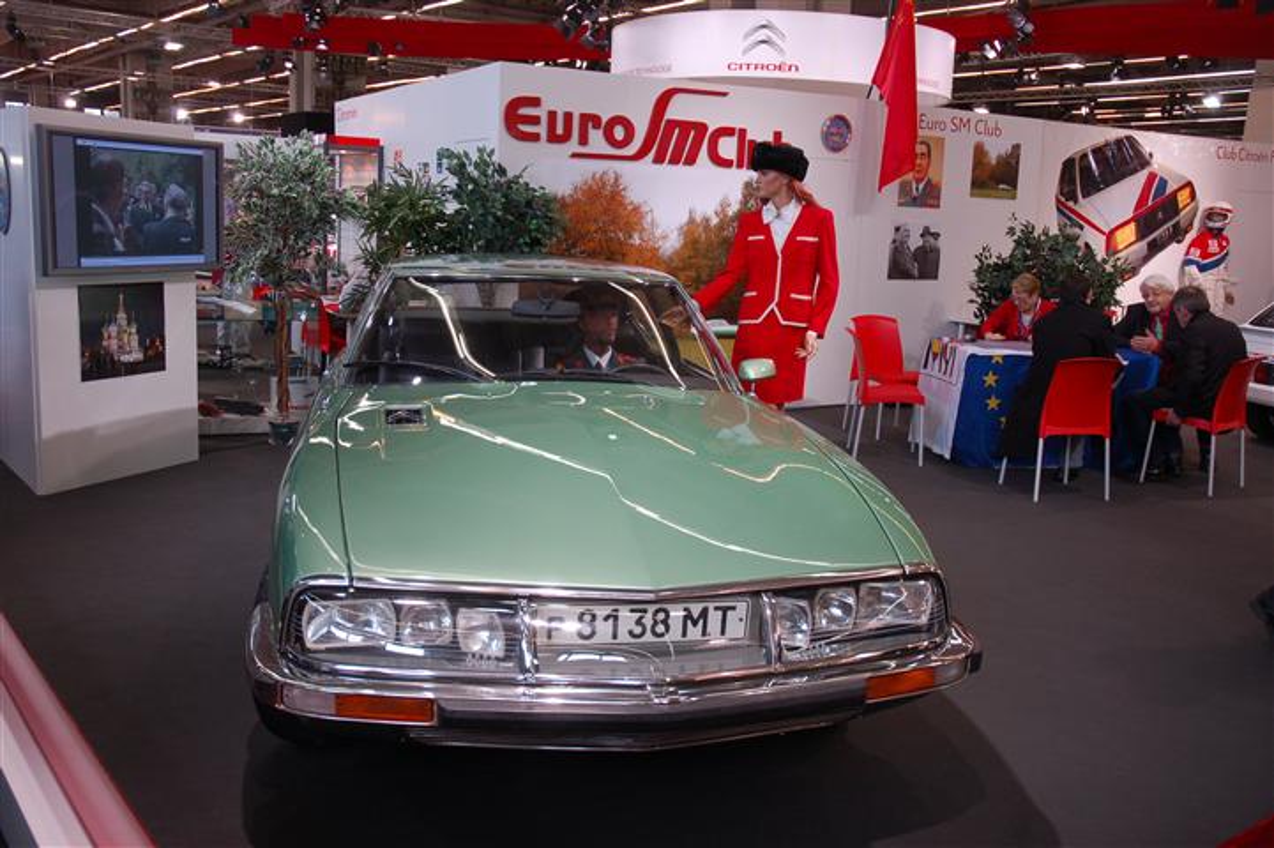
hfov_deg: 53.2
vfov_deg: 36.8
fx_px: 1273
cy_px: 424
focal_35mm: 36
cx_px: 637
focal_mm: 24
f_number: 4.5
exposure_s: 1/80
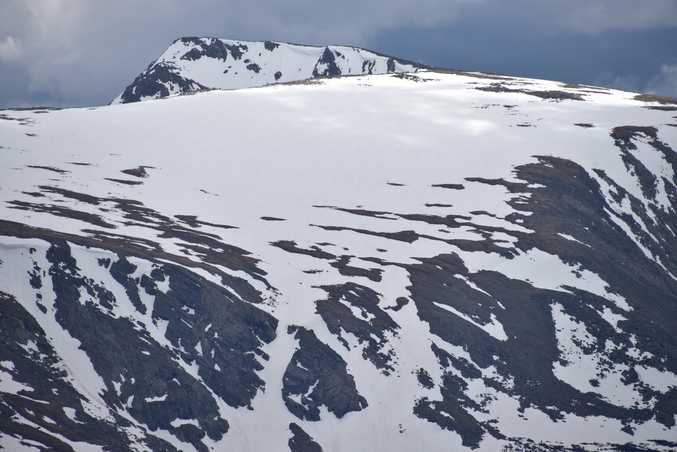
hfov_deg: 6.9
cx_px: 338
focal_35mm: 300
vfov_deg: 4.6
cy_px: 226
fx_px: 5643
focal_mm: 300
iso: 100
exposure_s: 1/640
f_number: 7.1
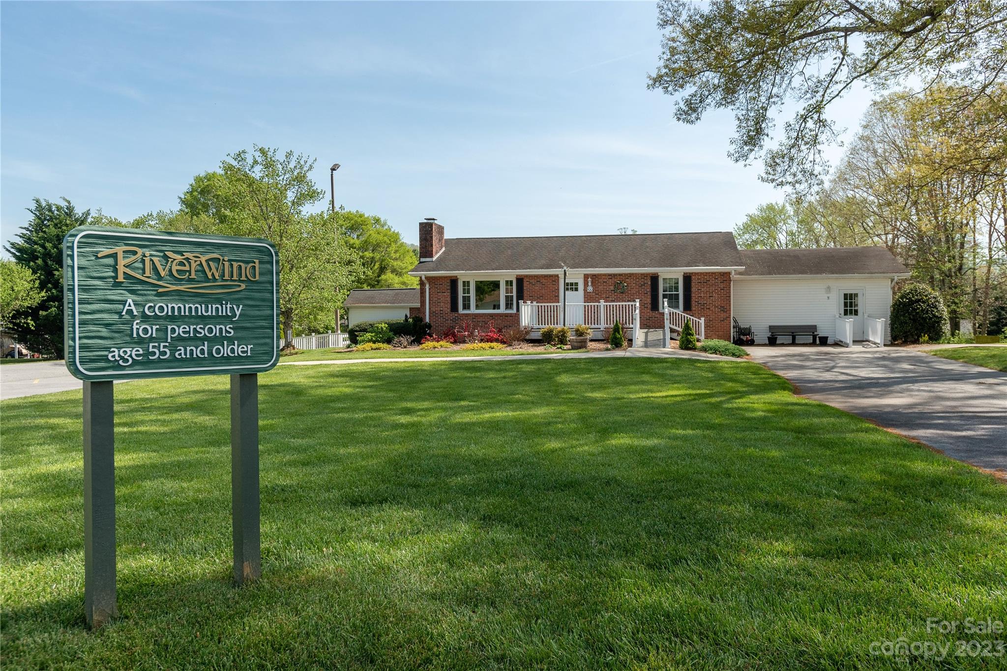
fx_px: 699
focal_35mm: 25
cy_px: 336
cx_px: 504
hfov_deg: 71.5
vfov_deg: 51.3
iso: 320
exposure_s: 1/1600
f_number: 7.1
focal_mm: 25
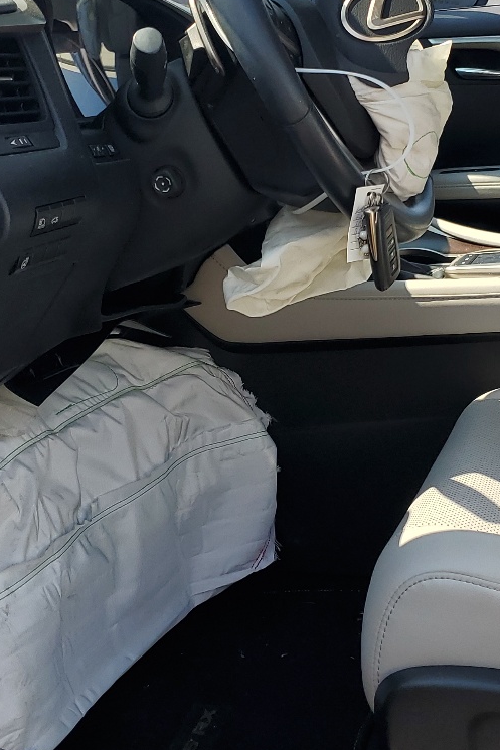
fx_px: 1209
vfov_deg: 34.4
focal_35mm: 58
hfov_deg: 23.3
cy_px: 319
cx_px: 326
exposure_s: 1/1429
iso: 50
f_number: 1.5
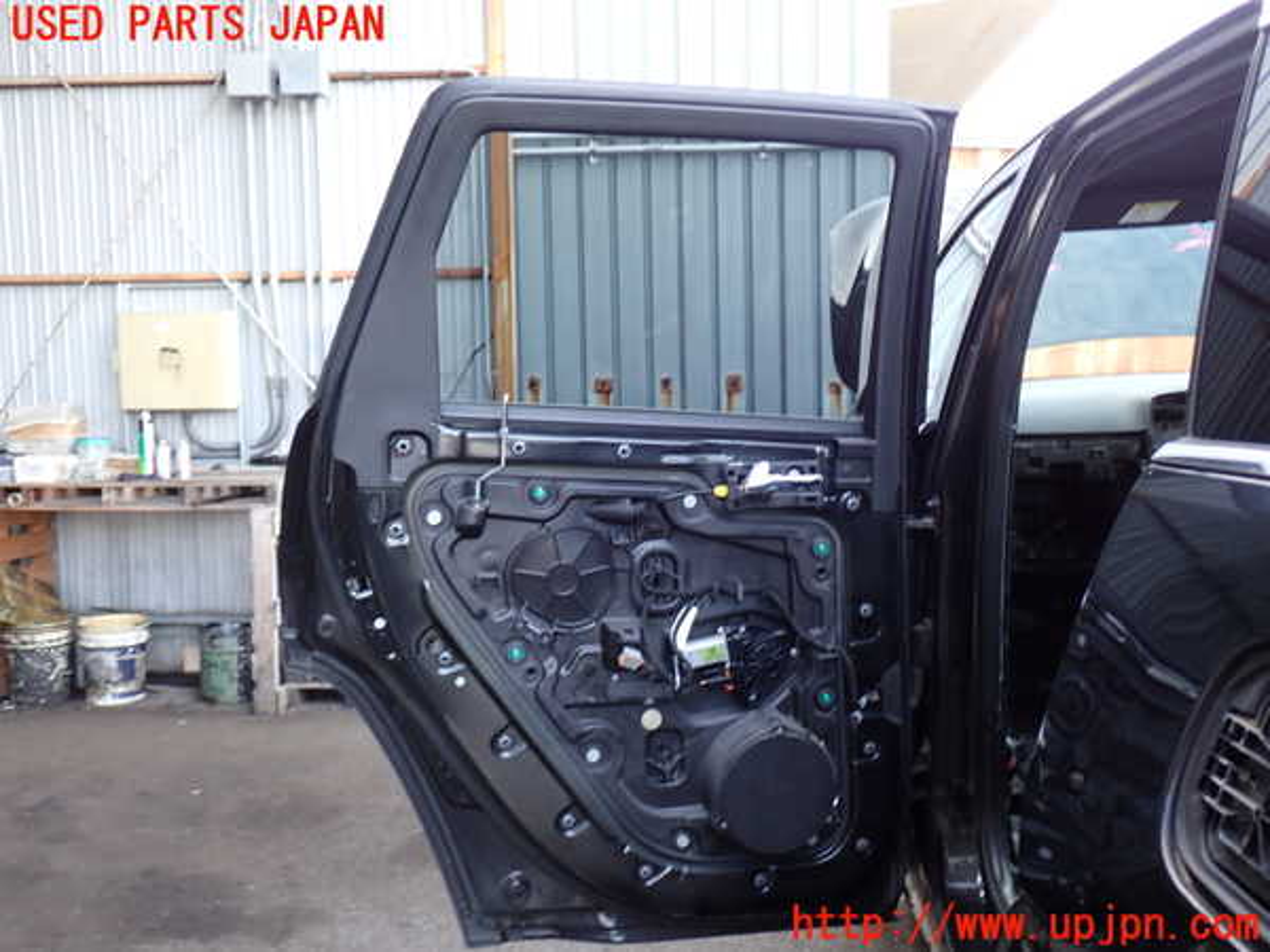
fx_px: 1174
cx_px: 635
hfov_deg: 56.8
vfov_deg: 44.2
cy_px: 476
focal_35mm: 32
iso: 160
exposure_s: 1/60
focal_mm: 5.79
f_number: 2.4
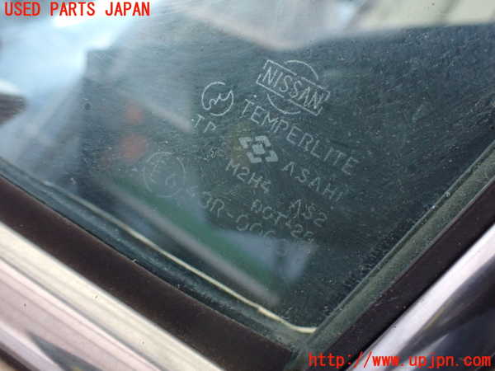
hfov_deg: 60.0
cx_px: 248
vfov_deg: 46.8
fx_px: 429
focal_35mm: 30
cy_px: 186
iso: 800
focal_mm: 5.4
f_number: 2.3
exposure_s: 1/80
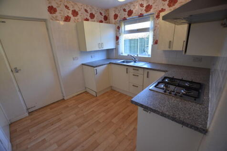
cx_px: 114
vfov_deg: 77.3
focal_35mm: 15
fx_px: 95
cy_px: 76
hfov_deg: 100.4
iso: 100
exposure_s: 1/30
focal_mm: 10
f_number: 3.5
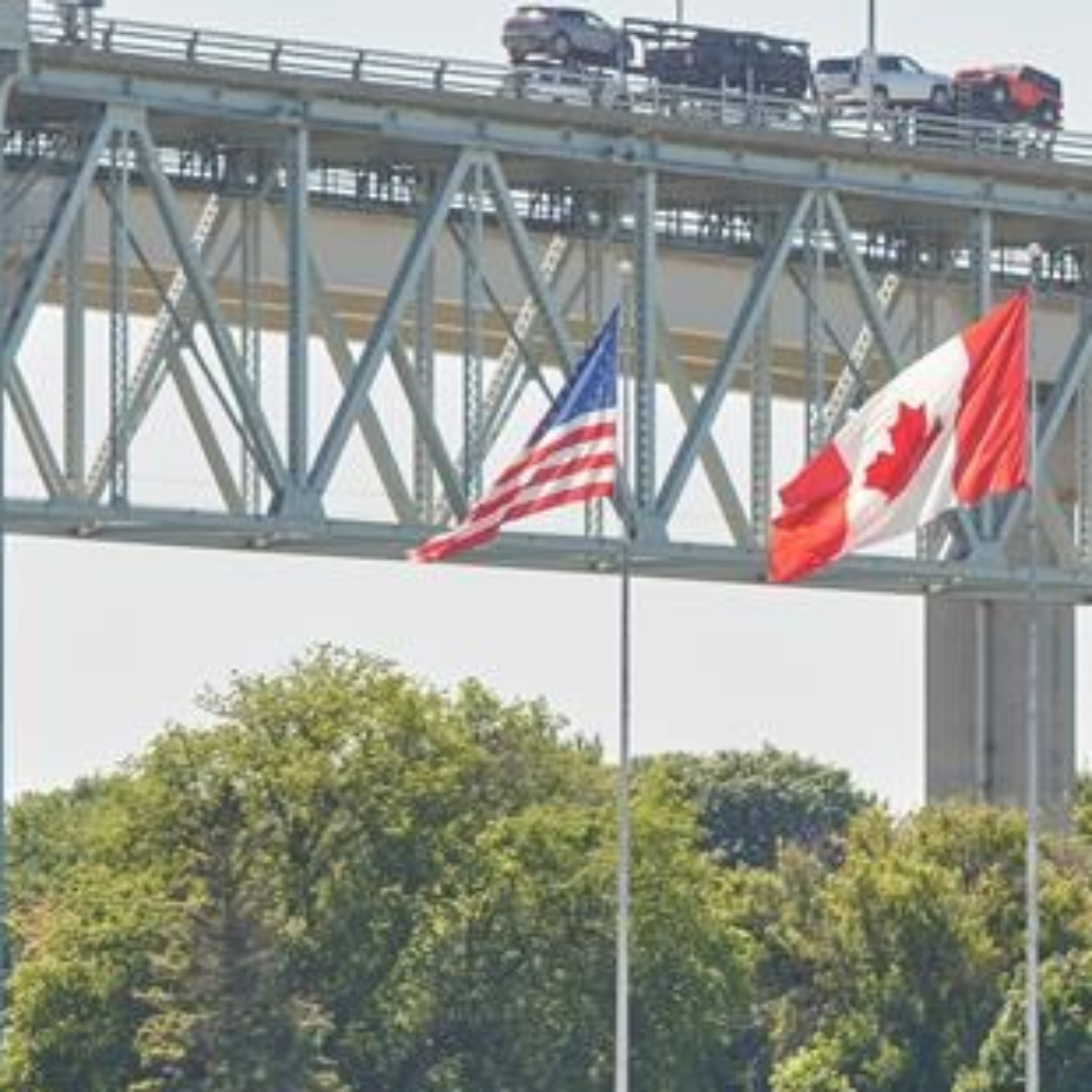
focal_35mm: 713
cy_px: 386
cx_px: 743
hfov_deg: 2.5
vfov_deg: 2.5
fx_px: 25447
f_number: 5.6
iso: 200
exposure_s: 1/500
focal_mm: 400
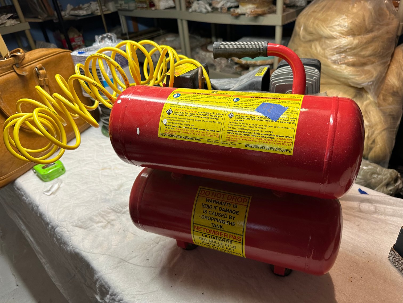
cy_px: 152
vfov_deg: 56.8
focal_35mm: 24
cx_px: 202
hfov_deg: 71.6
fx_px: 279
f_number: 1.78
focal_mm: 6.86
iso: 160
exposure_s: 1/60
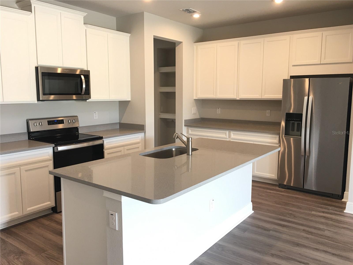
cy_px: 132
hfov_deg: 61.7
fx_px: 296
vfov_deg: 48.2
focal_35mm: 29
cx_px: 176
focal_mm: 4.15
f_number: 2.2
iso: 25
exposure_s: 1/15
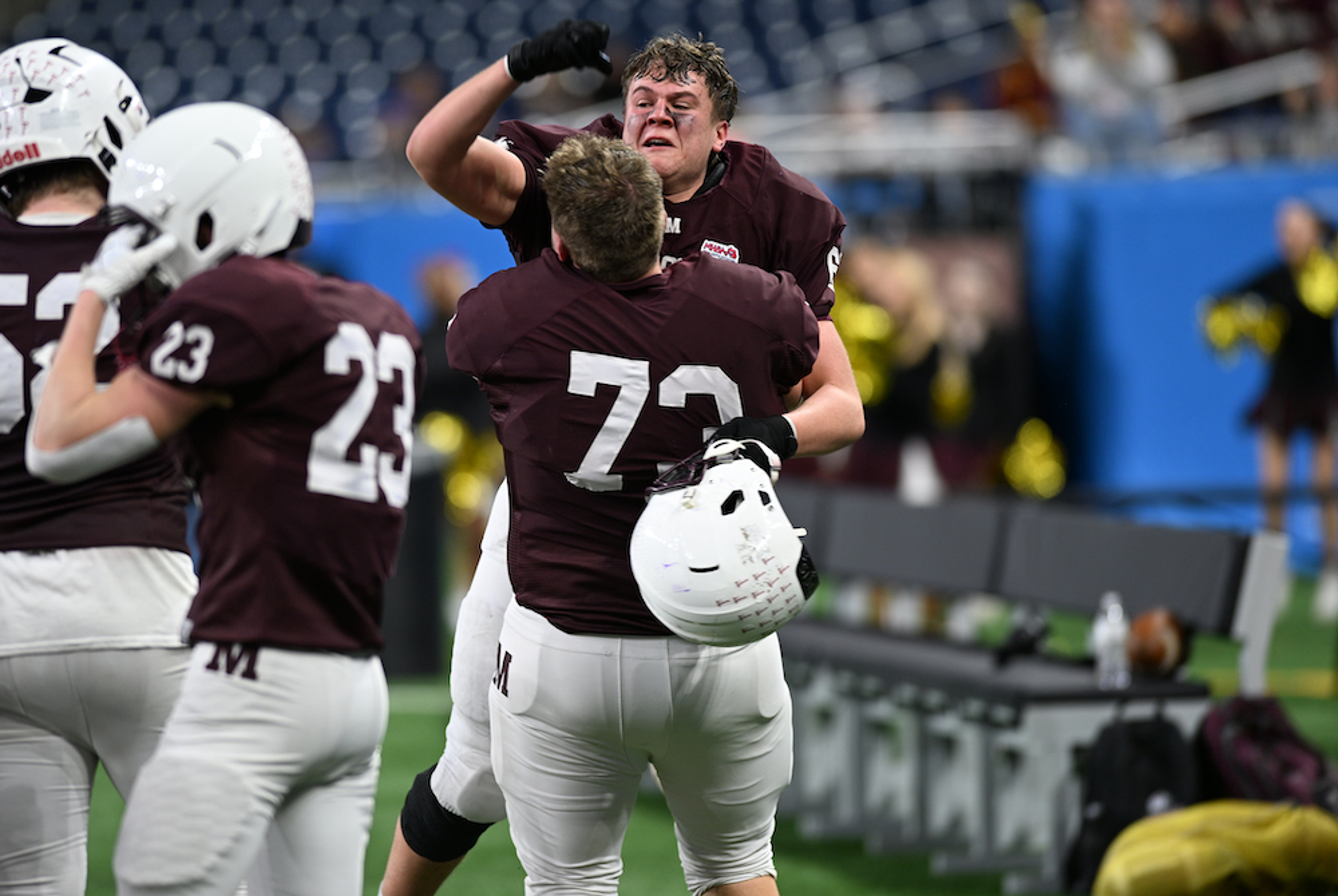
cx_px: 669
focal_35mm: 300
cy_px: 448
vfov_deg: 4.6
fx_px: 11166
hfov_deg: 6.9
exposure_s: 1/400
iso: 640
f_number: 2.8
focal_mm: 300
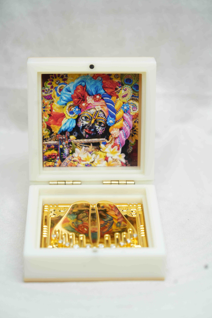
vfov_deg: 21.9
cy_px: 159
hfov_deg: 14.7
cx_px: 106
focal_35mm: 93
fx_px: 821
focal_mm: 93
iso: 250
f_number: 5.6
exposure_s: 1/60
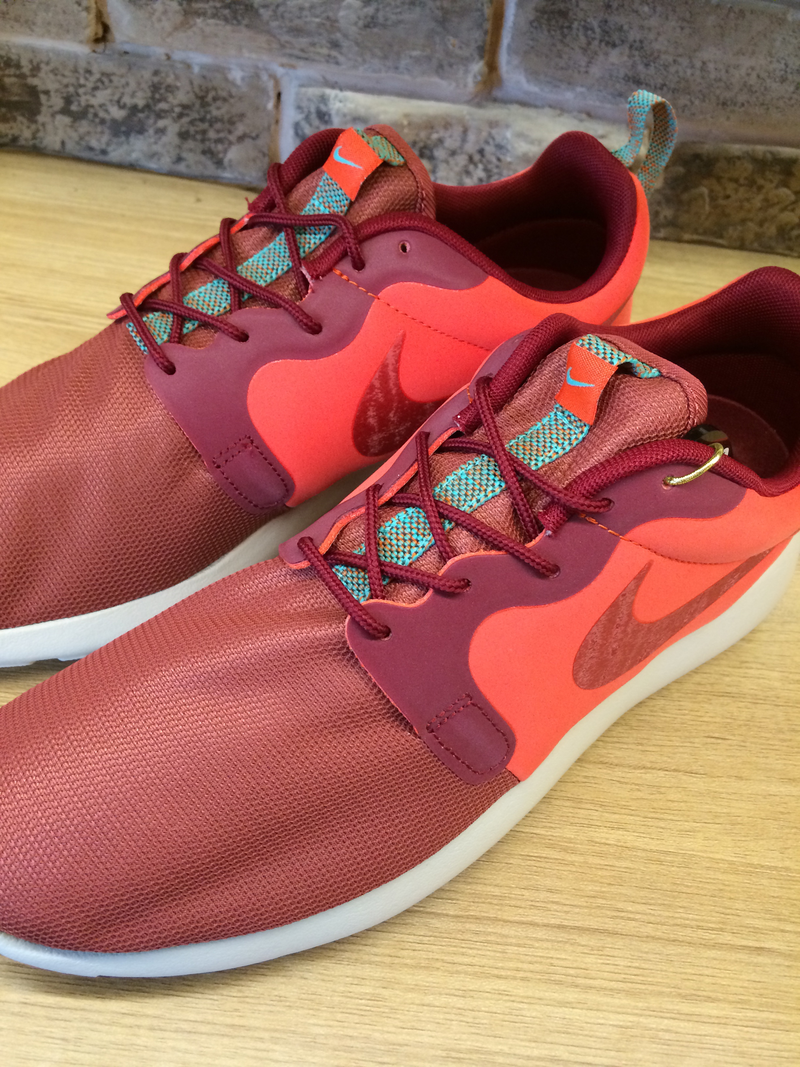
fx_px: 924
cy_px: 534
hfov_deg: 46.8
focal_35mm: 30
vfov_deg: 60.0
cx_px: 400
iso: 200
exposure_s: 1/30
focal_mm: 4.12
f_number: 2.2
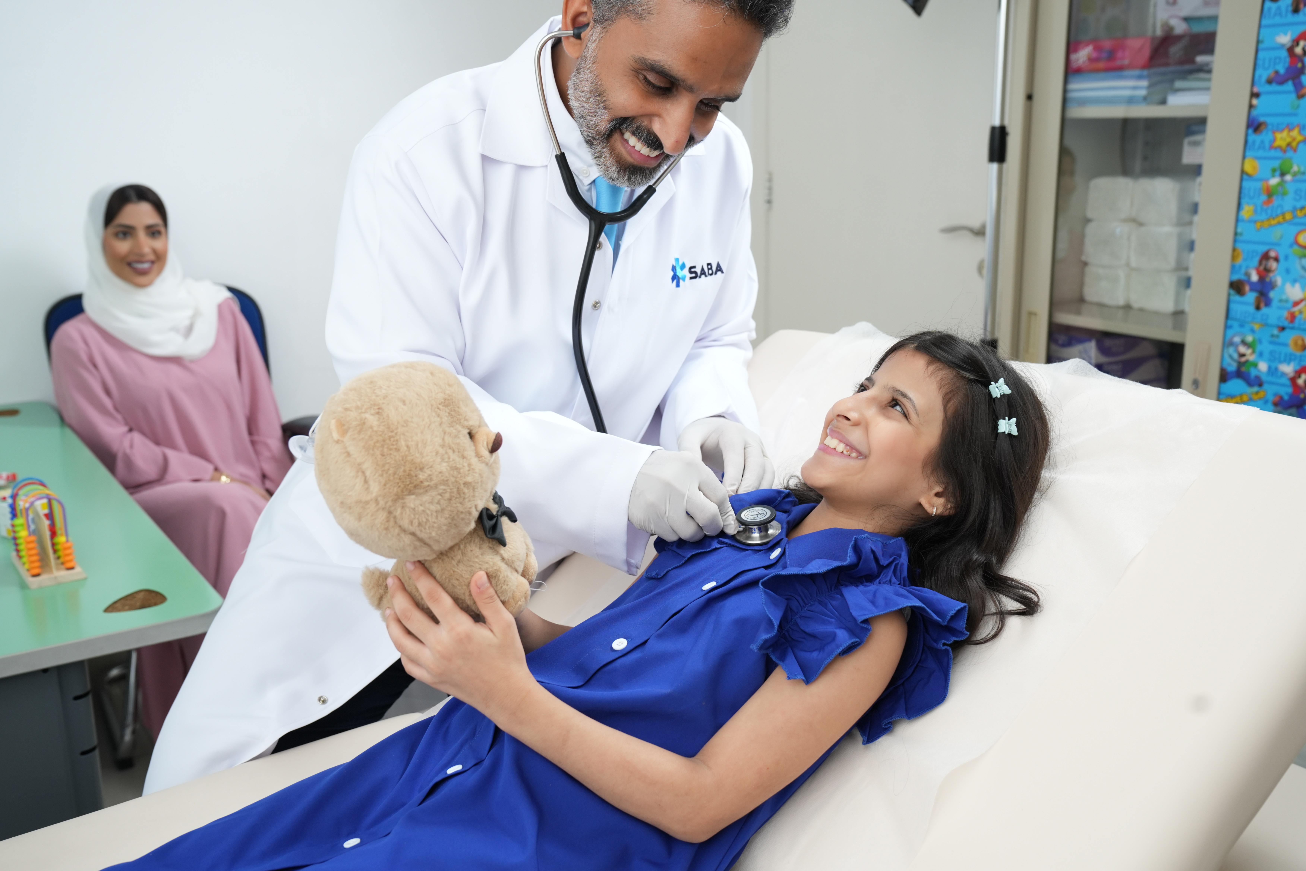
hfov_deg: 53.1
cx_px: 653
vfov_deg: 36.9
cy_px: 436
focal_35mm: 36
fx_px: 1306
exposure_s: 1/160
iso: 800
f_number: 5
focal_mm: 36
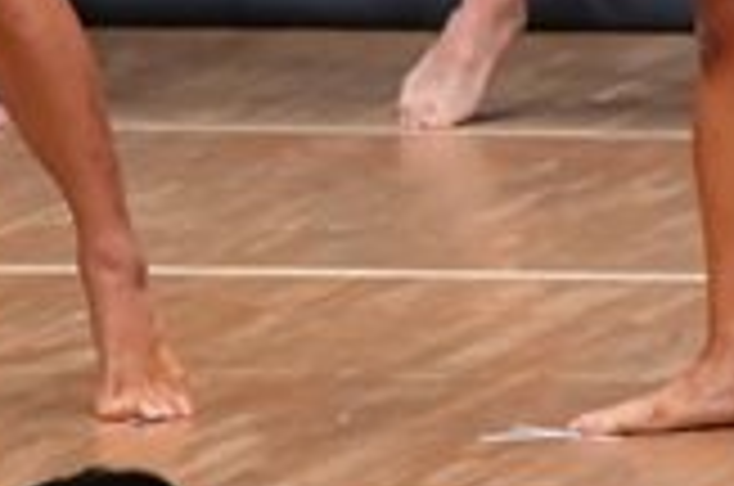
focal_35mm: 1071
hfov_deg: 1.9
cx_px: 885
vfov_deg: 1.3
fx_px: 21794
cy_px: -518
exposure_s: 1/400
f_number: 5.6
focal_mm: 150
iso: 6400
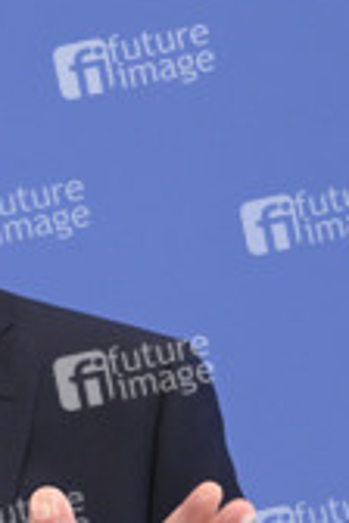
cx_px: -260
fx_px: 4522
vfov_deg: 6.6
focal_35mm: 311
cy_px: 296
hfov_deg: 4.4
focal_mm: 116
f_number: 5
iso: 4000
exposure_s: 1/800
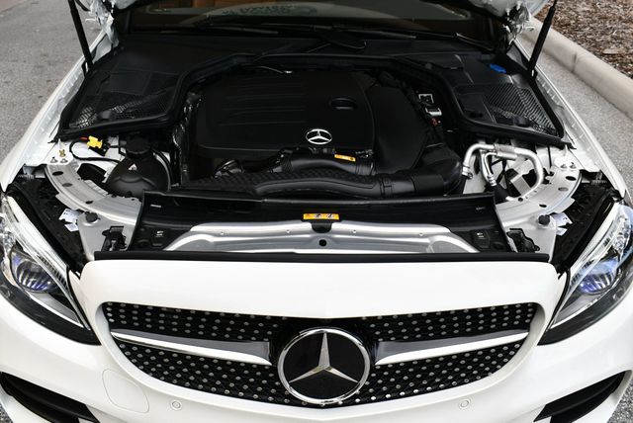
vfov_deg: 36.9
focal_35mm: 36
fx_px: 634
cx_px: 316
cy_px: 212
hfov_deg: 53.1
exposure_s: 1/250
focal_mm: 18
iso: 200
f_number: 5.6
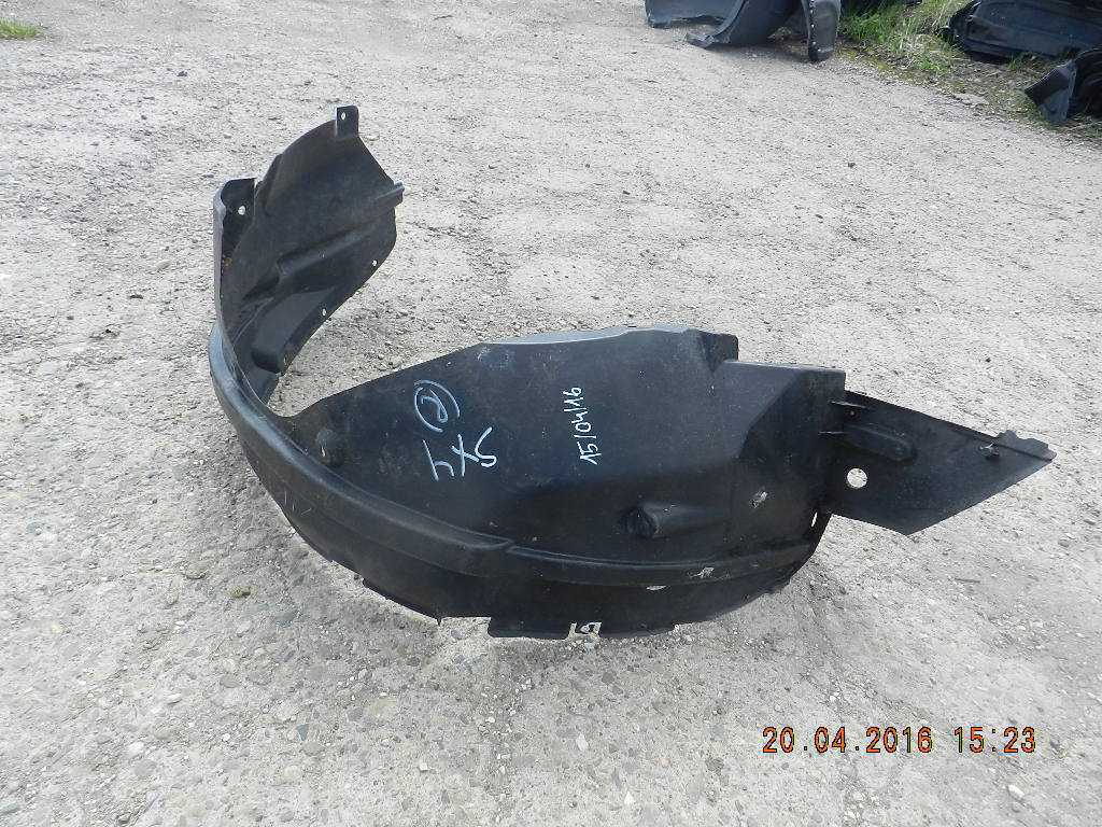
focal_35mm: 23
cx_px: 551
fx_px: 732
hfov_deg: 73.9
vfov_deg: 58.9
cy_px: 414
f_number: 3.4
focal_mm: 4
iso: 160
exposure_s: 1/400
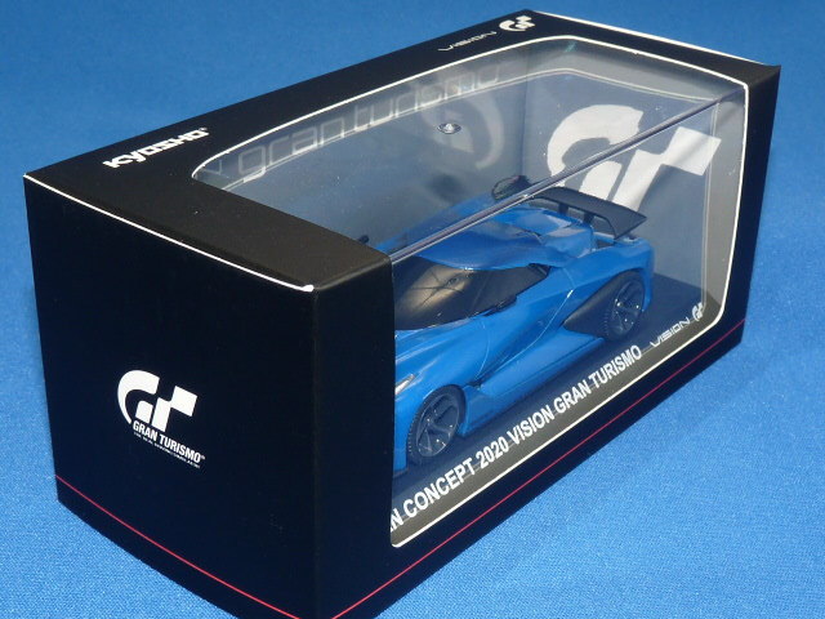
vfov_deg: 26.1
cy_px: 310
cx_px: 412
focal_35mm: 56
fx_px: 1335
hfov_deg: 34.3
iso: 100
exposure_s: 1/30
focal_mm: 5.6
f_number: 4
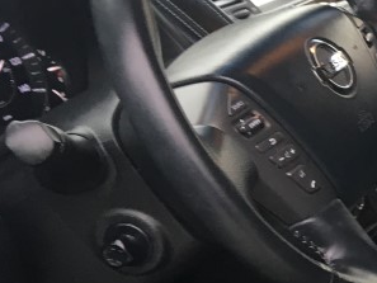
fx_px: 1090
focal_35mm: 100
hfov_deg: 17.1
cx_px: 621
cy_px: 201
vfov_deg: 14.8
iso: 32
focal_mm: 4.15
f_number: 2.2
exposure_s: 1/30
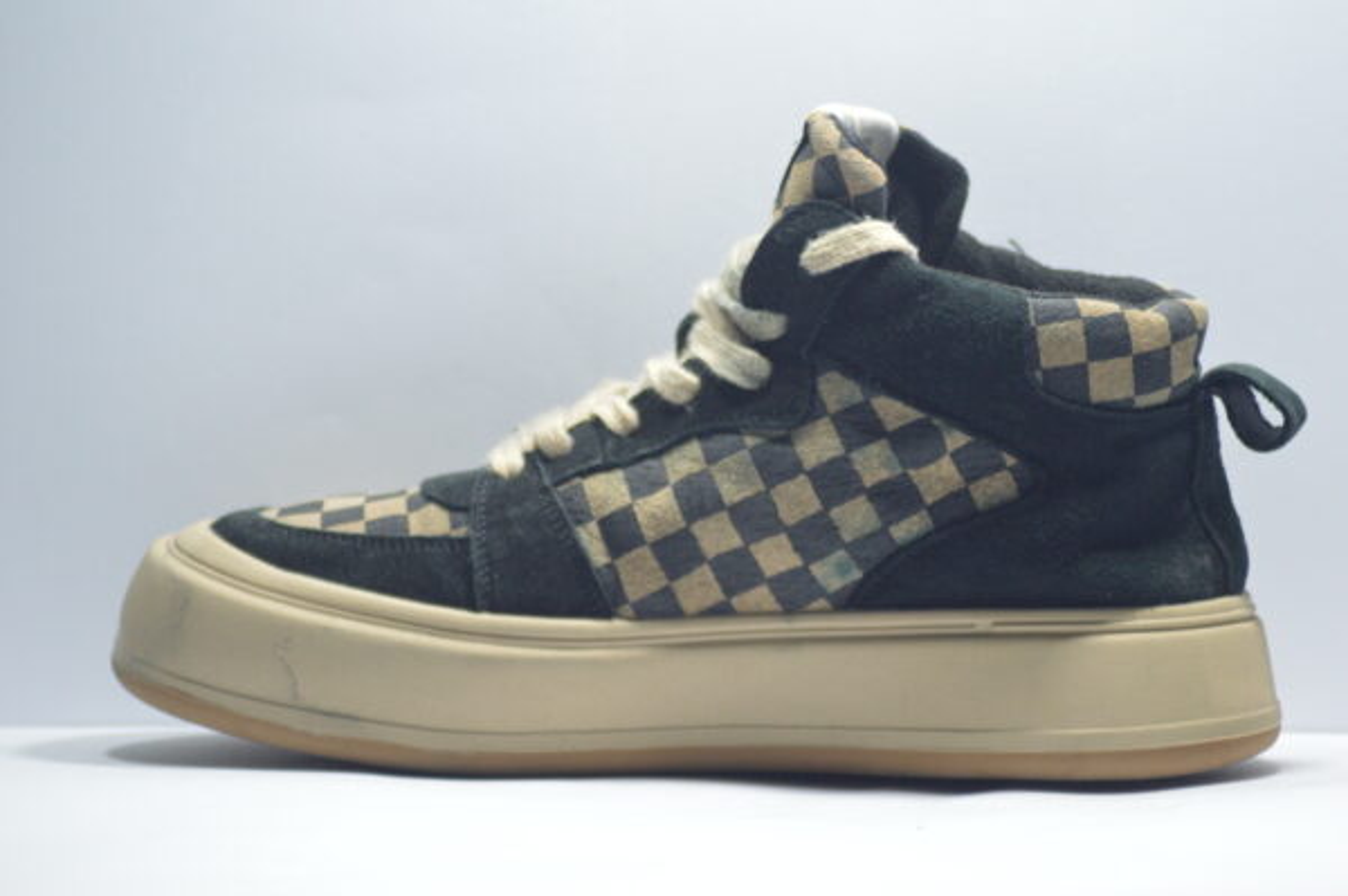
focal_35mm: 202
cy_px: 448
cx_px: 674
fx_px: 7576
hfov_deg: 10.2
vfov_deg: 6.8
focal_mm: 135
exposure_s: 1/125
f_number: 4.2
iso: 1100
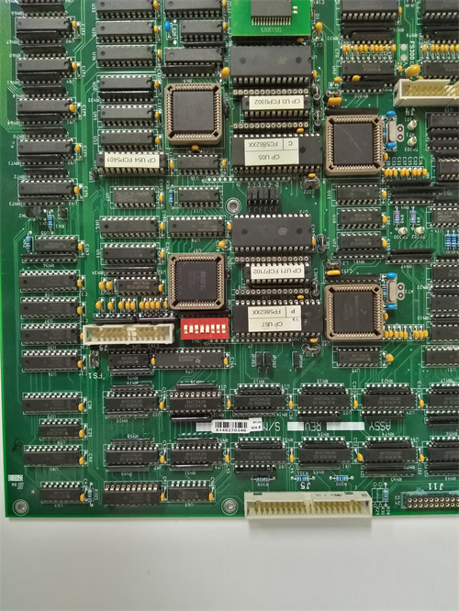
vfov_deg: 67.3
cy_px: 306
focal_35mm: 26
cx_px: 230
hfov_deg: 53.1
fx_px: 459
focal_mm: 3.63
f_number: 1.8
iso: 372
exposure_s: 1/20
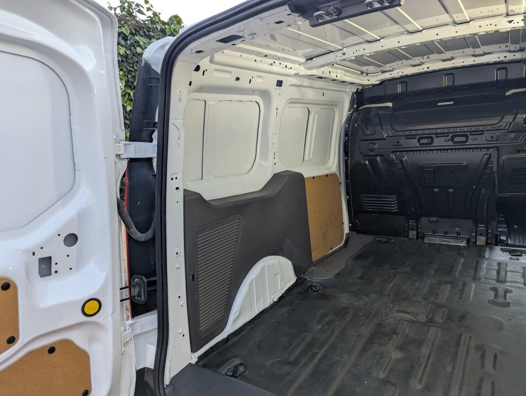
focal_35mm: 24
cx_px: 263
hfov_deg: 71.5
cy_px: 198
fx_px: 365
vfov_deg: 56.9
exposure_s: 1/100
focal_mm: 6.81
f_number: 1.85
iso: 200
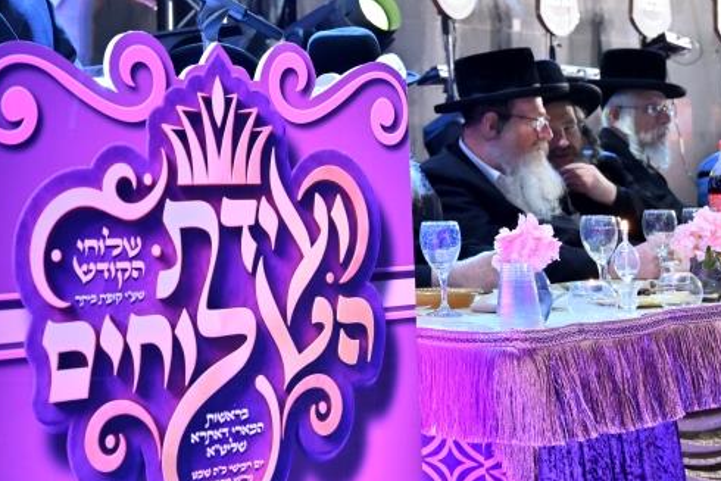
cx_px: 103
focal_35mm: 70
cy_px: -17
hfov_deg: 28.0
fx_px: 1403
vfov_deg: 18.9
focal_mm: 33.5
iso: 640
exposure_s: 1/160
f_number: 4
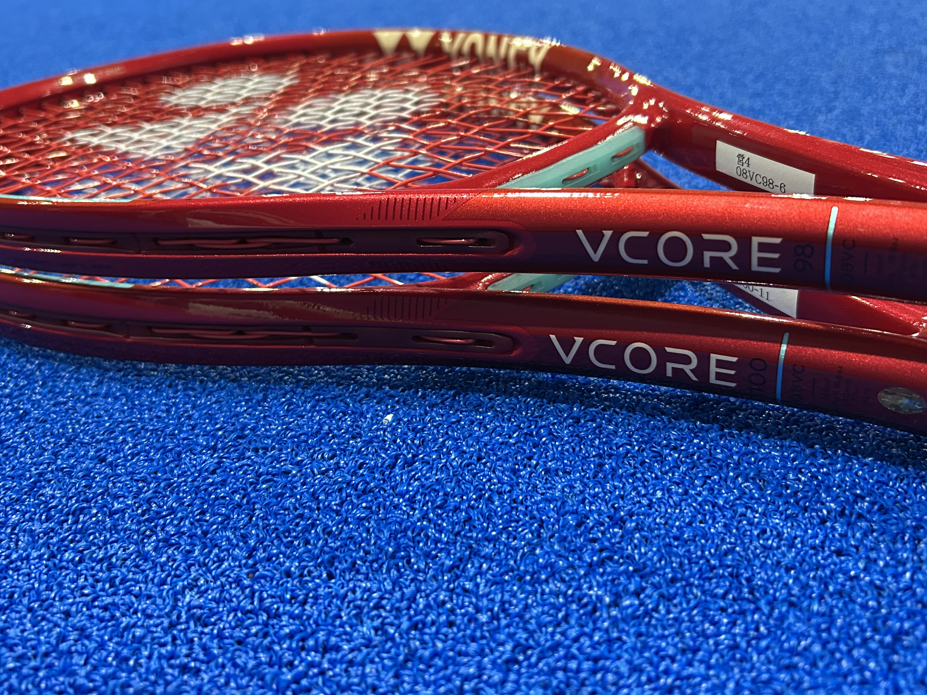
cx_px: 474
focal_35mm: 33
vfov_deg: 42.9
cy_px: 309
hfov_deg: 55.3
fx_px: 884
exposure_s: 1/33
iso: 400
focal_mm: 5.7
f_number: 1.5
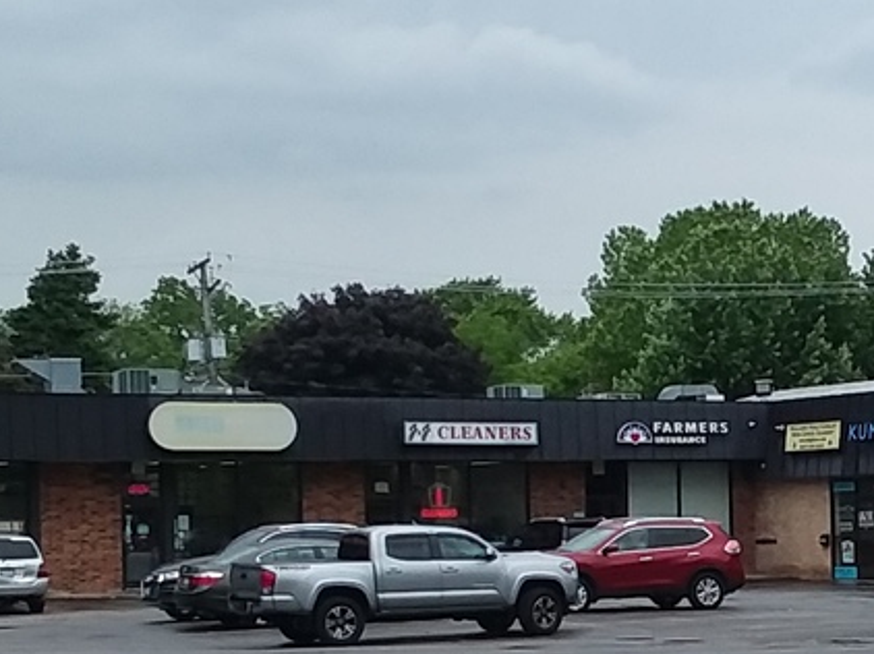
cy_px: 635
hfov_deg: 19.3
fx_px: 2498
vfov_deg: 14.7
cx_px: 847
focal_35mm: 99
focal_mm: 2.47
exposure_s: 1/503
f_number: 1.9
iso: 40
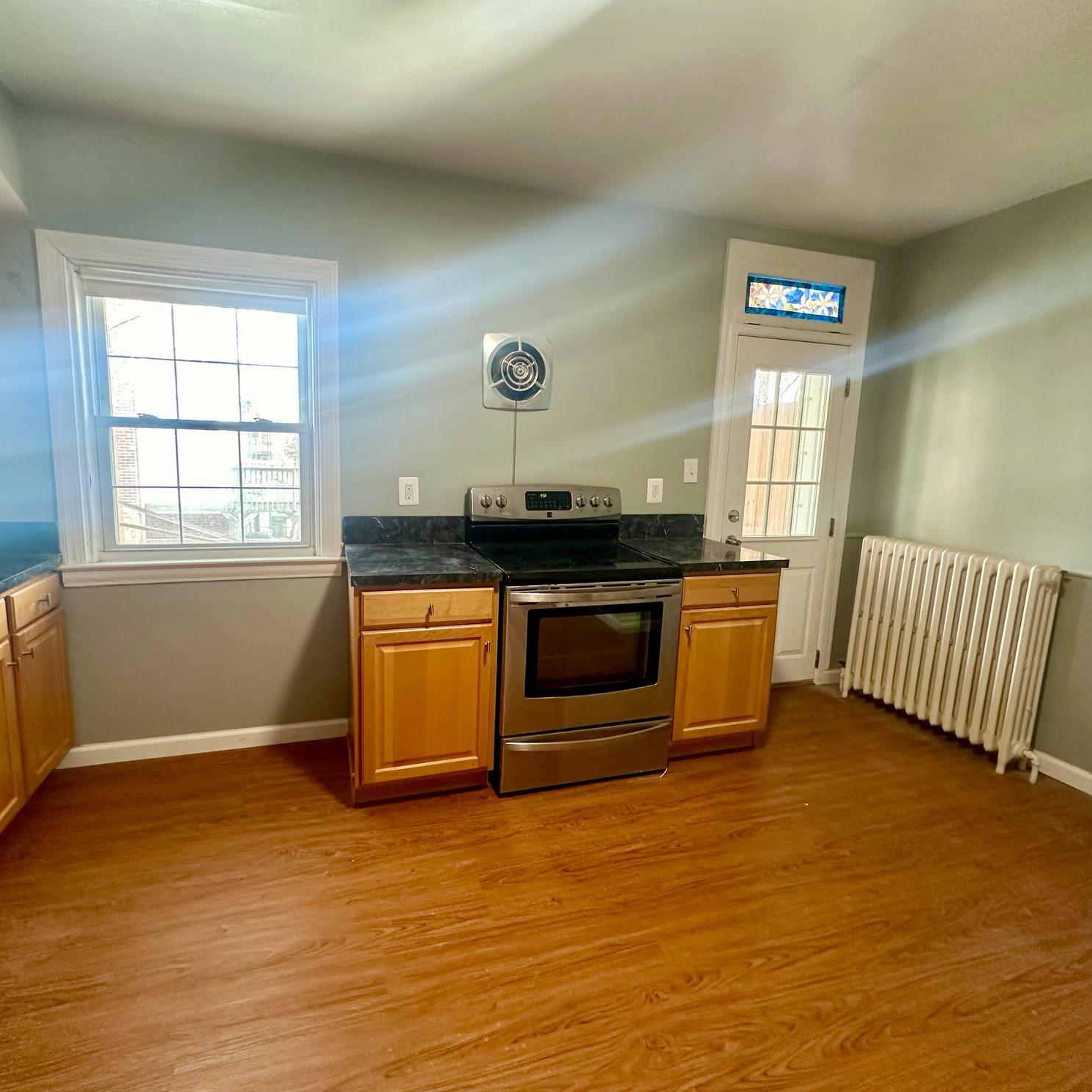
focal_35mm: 17
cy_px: 535
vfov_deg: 84.0
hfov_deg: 83.8
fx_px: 607
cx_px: 505
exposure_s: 1/60
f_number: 2.2
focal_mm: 2.22
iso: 200
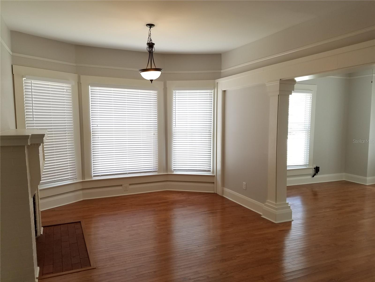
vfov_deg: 53.1
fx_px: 282
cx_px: 188
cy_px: 141
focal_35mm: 26
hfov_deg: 67.3
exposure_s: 1/120
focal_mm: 4.2
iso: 125
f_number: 1.7
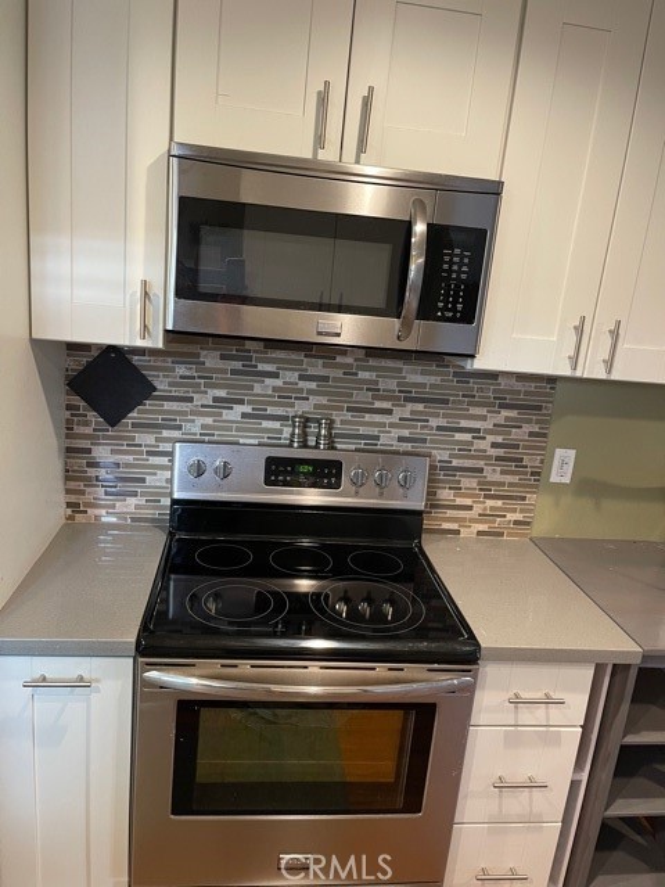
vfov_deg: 67.3
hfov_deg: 53.1
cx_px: 332
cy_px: 444
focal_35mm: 26
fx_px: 666
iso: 200
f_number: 1.6
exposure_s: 1/60
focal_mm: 5.1
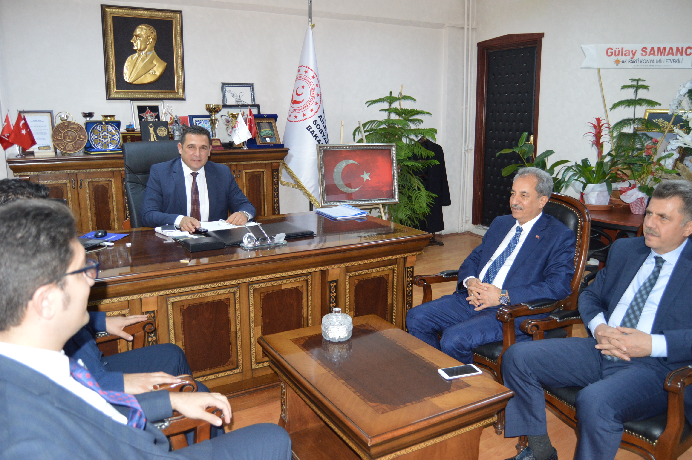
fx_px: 519
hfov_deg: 67.4
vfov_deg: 47.8
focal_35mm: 27
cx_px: 346
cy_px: 230
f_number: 3.5
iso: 900
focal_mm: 18
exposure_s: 1/60
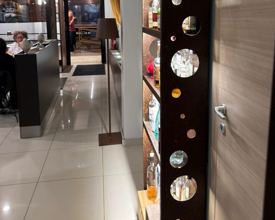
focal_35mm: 32
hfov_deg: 55.7
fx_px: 260
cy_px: 50
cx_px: 140
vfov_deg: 44.0
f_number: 1.78
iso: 400
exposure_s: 1/38
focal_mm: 6.76
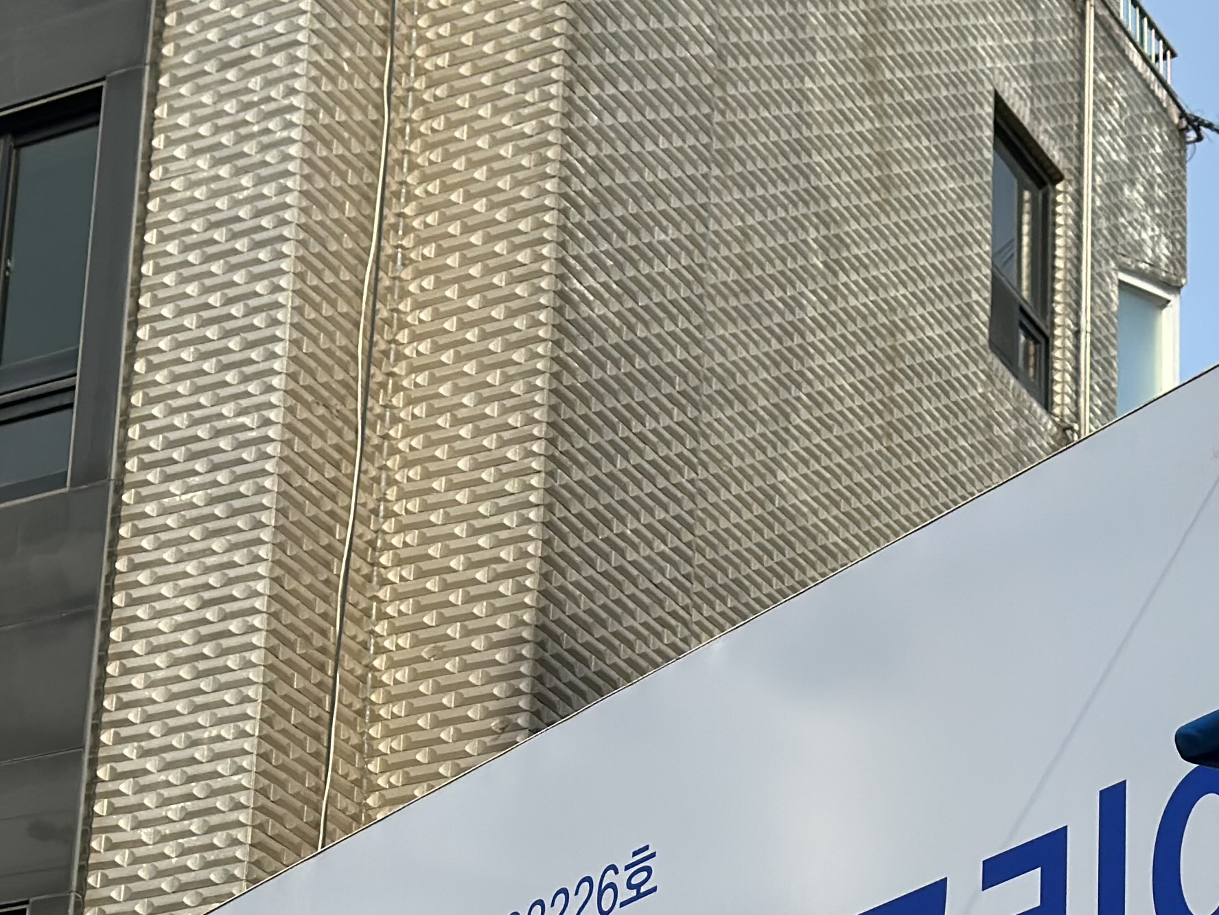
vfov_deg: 13.3
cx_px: 500
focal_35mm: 109
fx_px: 3838
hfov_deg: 18.0
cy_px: 1008
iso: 80
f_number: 1.78
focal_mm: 6.86
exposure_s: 1/4016
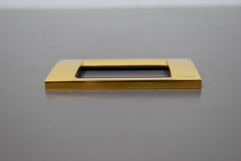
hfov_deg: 28.1
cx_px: 120
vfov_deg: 18.9
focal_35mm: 72
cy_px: 80
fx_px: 482
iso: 800
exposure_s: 1/125
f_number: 5.3
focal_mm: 48
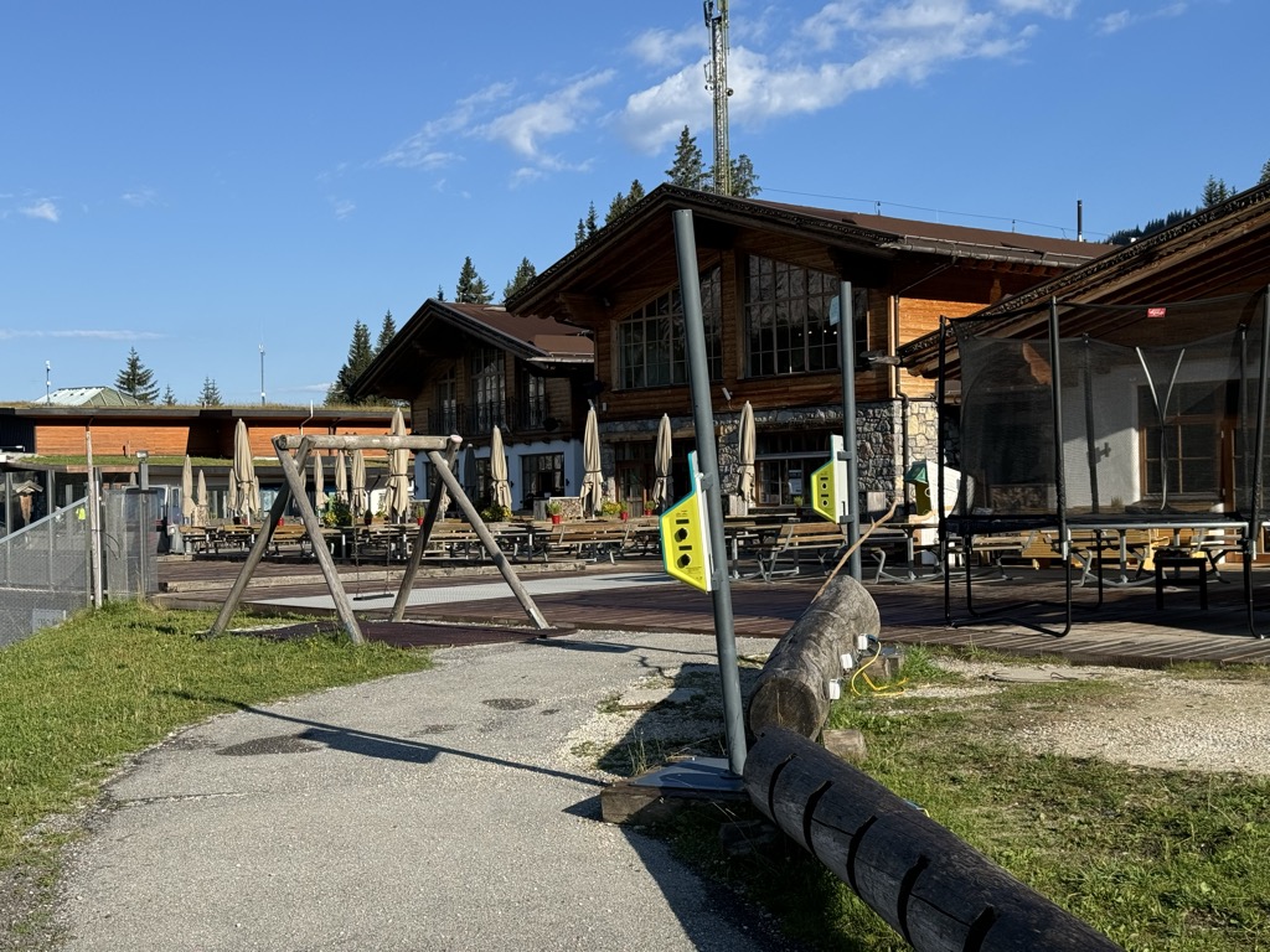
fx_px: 1761
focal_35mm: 48
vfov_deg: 30.3
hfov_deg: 39.7
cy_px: 476
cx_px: 635
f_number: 1.78
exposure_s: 1/2959
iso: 64
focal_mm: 6.76
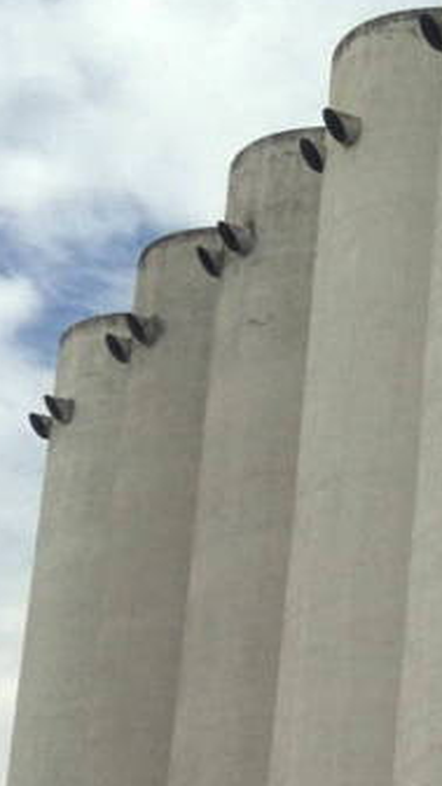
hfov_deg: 8.1
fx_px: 2854
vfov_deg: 15.5
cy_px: 678
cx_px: 1104
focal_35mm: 137
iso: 50
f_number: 2.4
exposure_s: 1/1323
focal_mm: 4.12
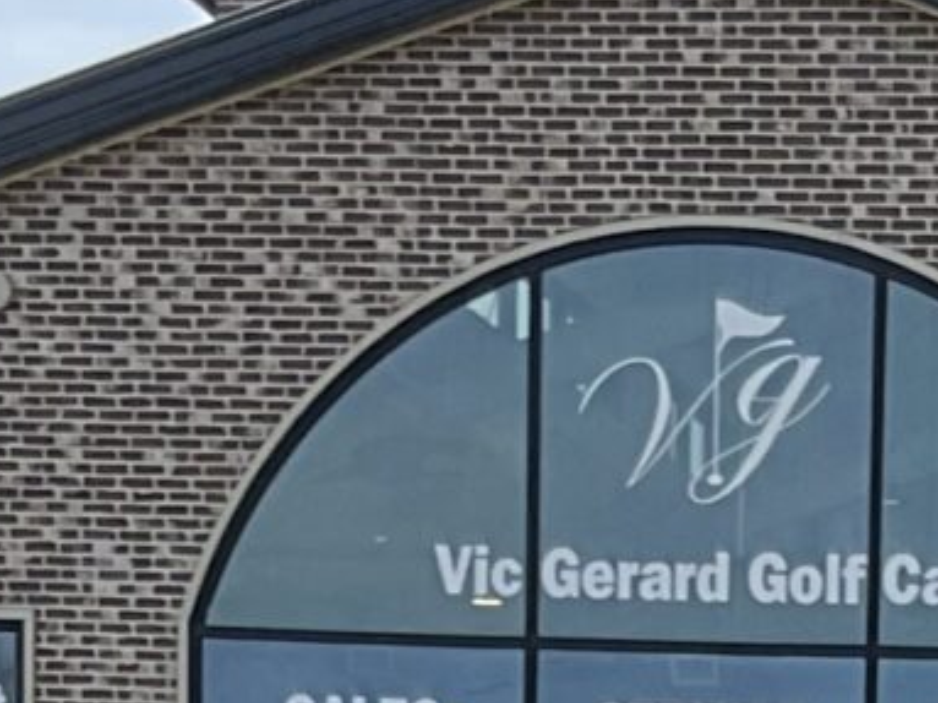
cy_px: 2295
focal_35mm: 194
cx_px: 985
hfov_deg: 10.1
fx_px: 5255
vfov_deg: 6.7
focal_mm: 3
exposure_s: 1/898
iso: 16
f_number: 1.8
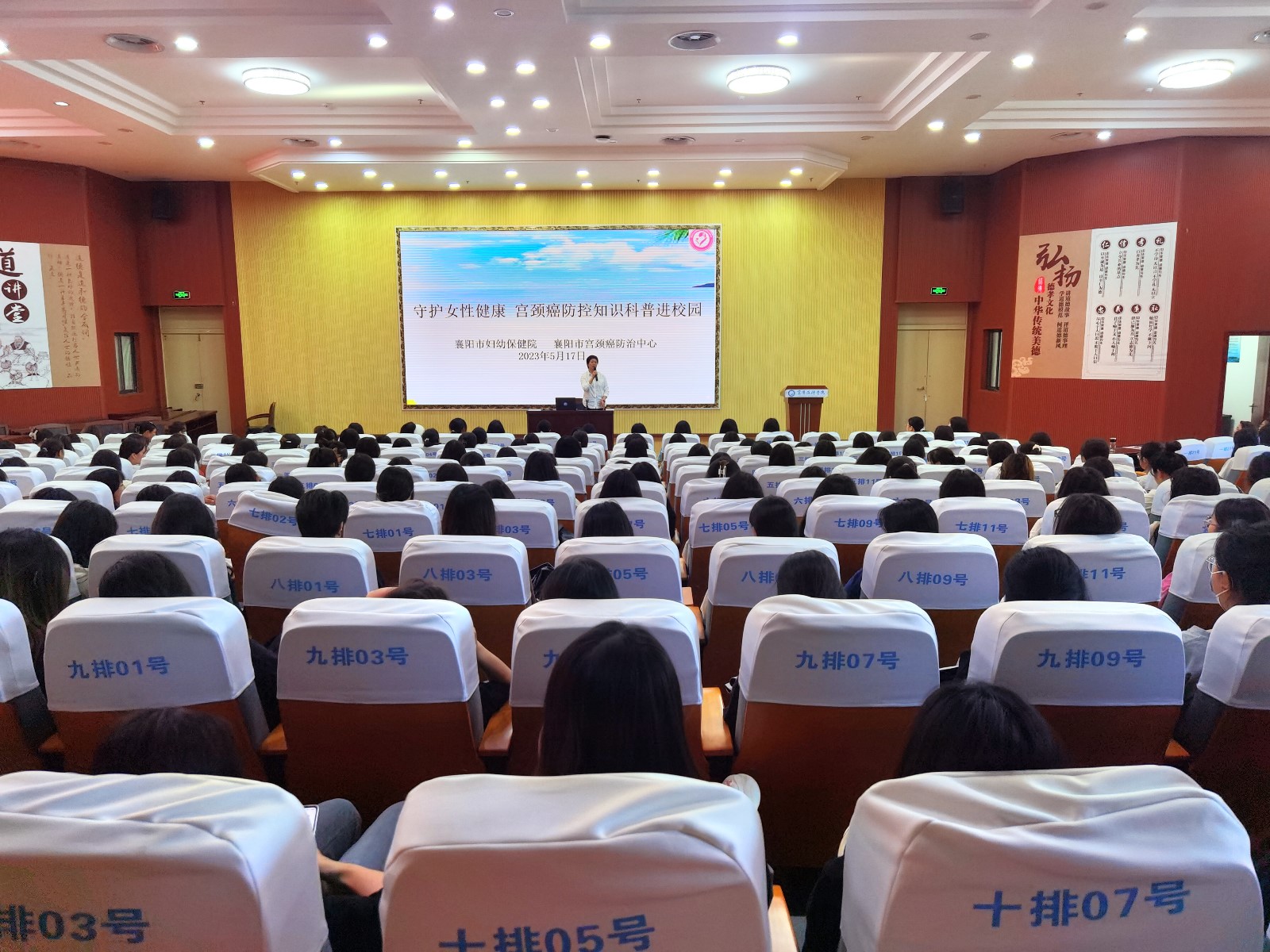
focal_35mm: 23
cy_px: 476
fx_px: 844
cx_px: 635
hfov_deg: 73.9
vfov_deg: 58.9
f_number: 1.9
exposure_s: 1/120
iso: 125
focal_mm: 6.71
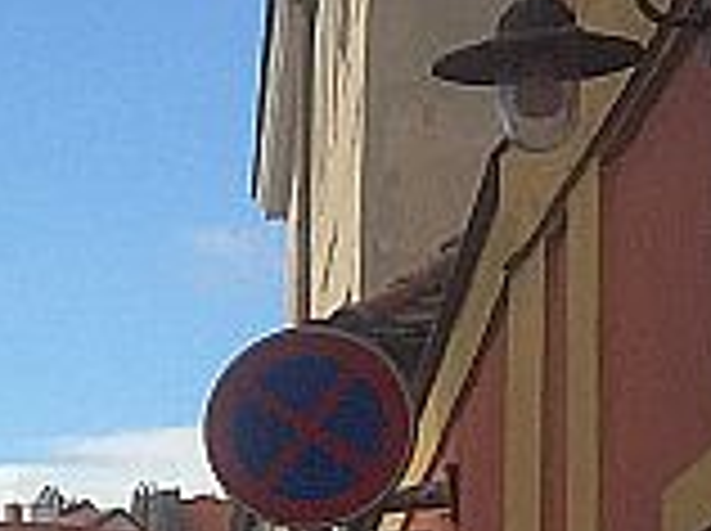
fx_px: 3856
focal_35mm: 188
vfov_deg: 7.8
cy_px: 644
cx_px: -1174
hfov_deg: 9.1
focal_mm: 4.15
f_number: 2.2
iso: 32
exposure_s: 1/1522
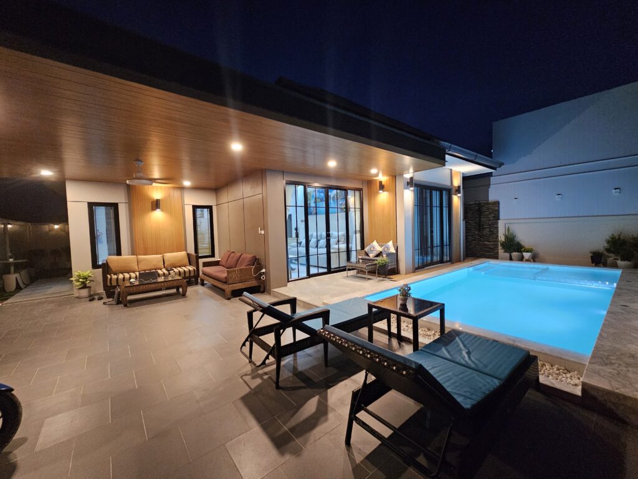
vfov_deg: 89.9
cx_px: 319
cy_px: 240
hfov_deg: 106.2
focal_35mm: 13
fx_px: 240
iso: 640
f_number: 2.2
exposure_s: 1/30
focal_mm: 2.2
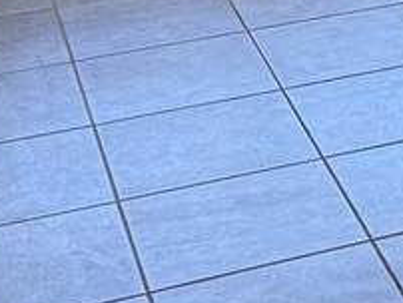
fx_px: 1772
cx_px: 864
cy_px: -566
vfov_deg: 8.4
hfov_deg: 11.4
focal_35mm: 152
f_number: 1.78
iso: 160
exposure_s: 1/240
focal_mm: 6.76
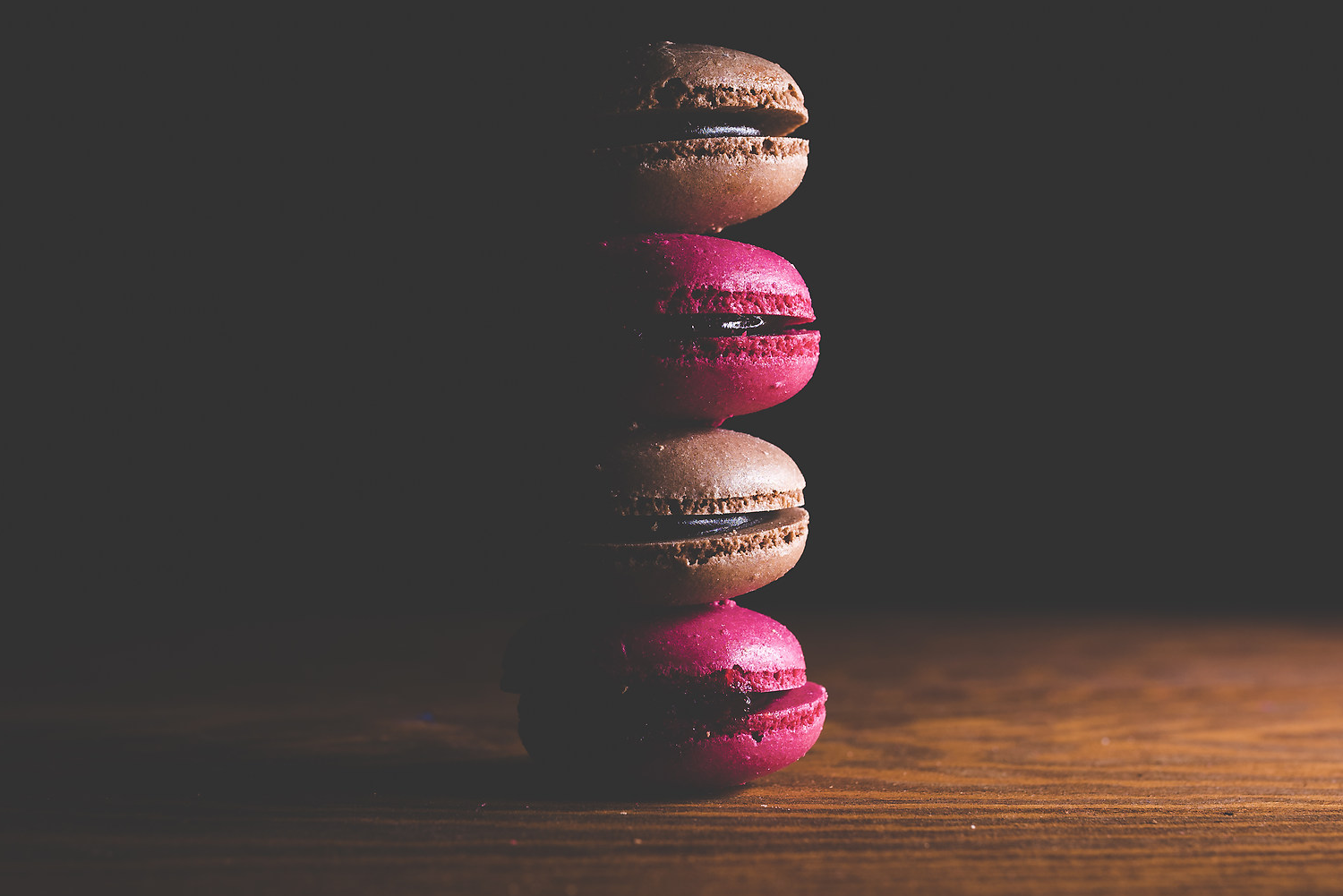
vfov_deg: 24.2
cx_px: 549
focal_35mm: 56
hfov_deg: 35.5
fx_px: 2090
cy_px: 444
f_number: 6.3
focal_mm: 35
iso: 100
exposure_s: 1/3
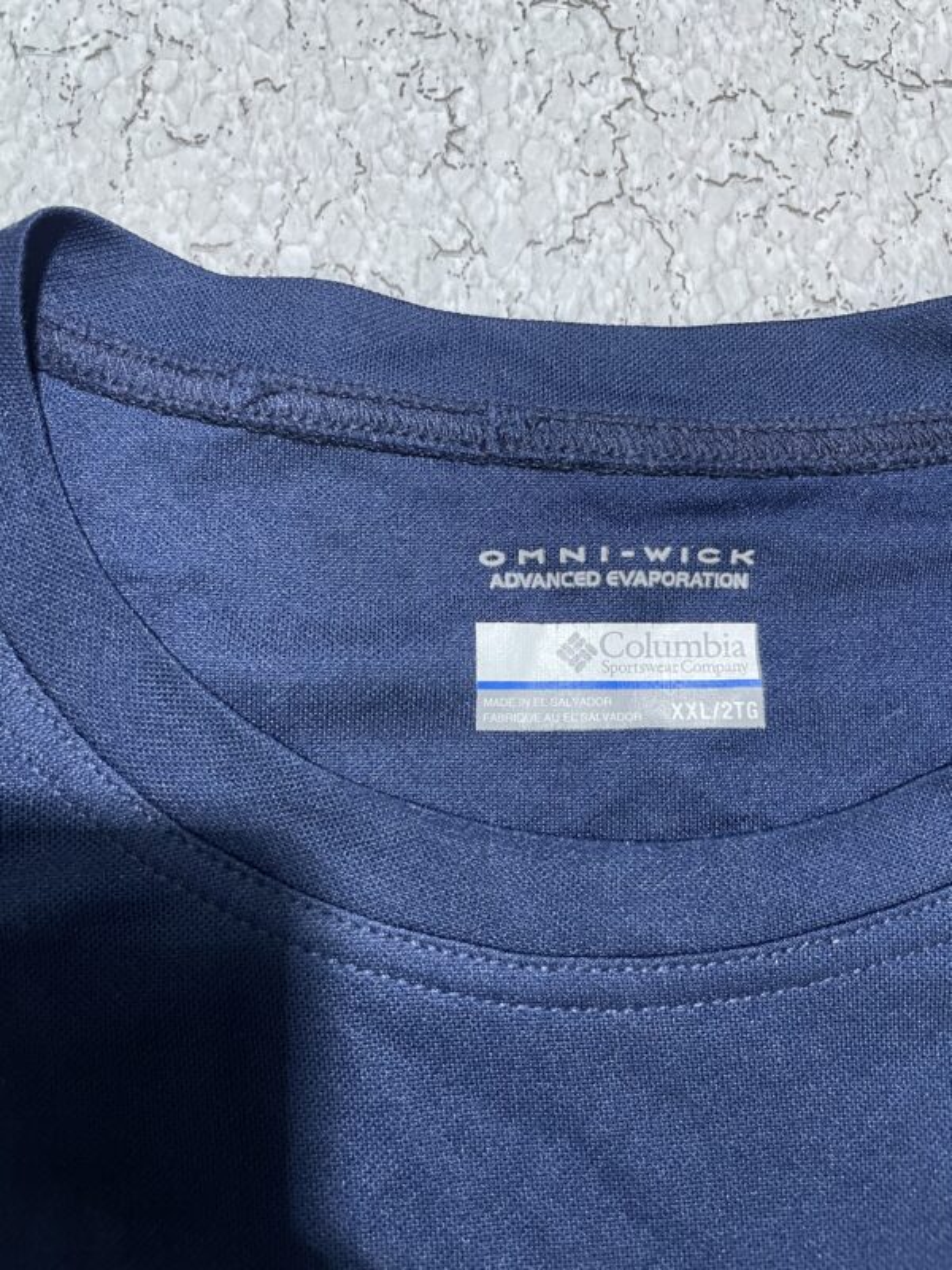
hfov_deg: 53.1
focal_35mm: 26
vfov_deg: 67.3
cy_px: 635
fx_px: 953
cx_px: 476
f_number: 1.6
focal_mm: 4.2
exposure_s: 1/50
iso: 160
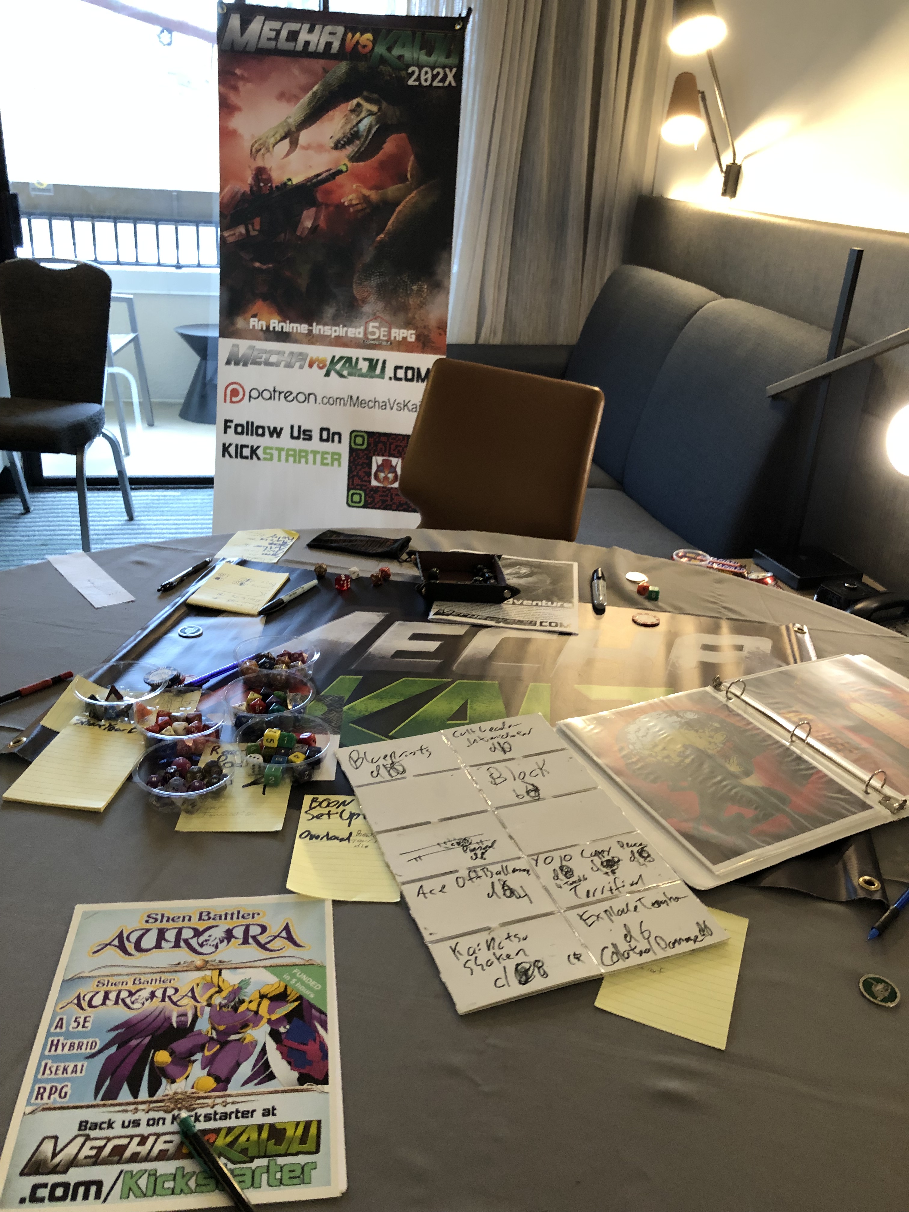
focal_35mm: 28
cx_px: 454
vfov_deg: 63.4
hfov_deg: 49.7
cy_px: 606
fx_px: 980
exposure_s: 1/15
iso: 64
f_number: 1.8
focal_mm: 3.99
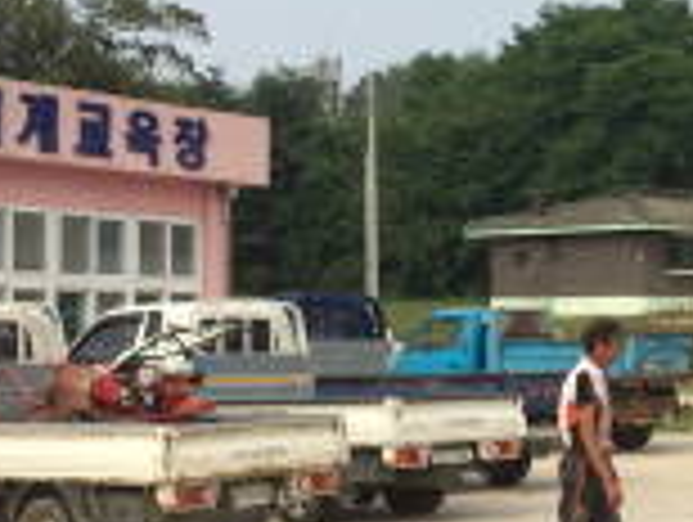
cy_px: 313
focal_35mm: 94
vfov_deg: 15.8
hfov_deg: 19.9
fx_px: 1885
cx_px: 765
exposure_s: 1/2160
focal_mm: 4.15
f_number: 2.2
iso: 32
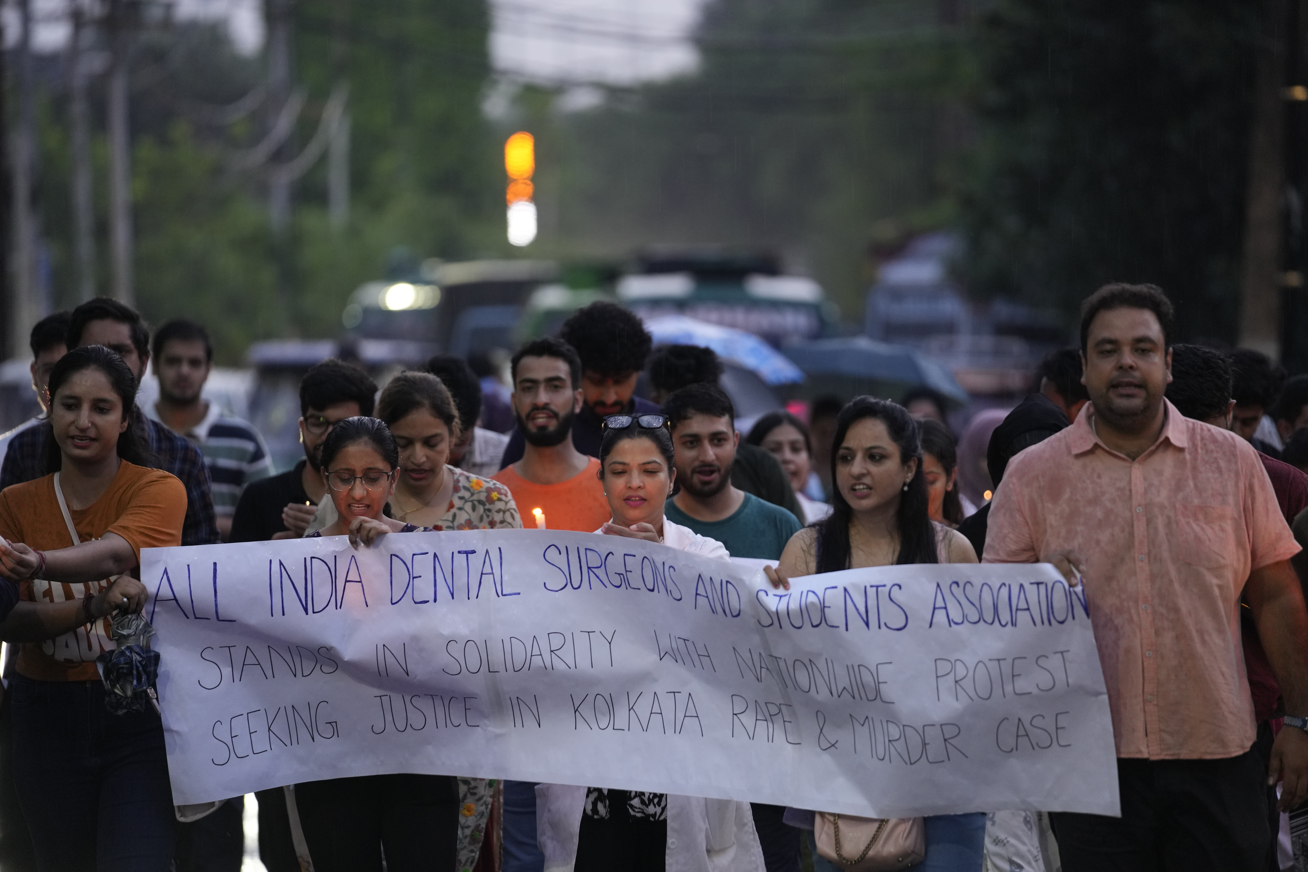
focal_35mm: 200
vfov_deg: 6.9
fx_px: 7266
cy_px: 436
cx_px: 654
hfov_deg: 10.3
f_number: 2.8
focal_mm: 200
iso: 1600
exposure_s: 1/80
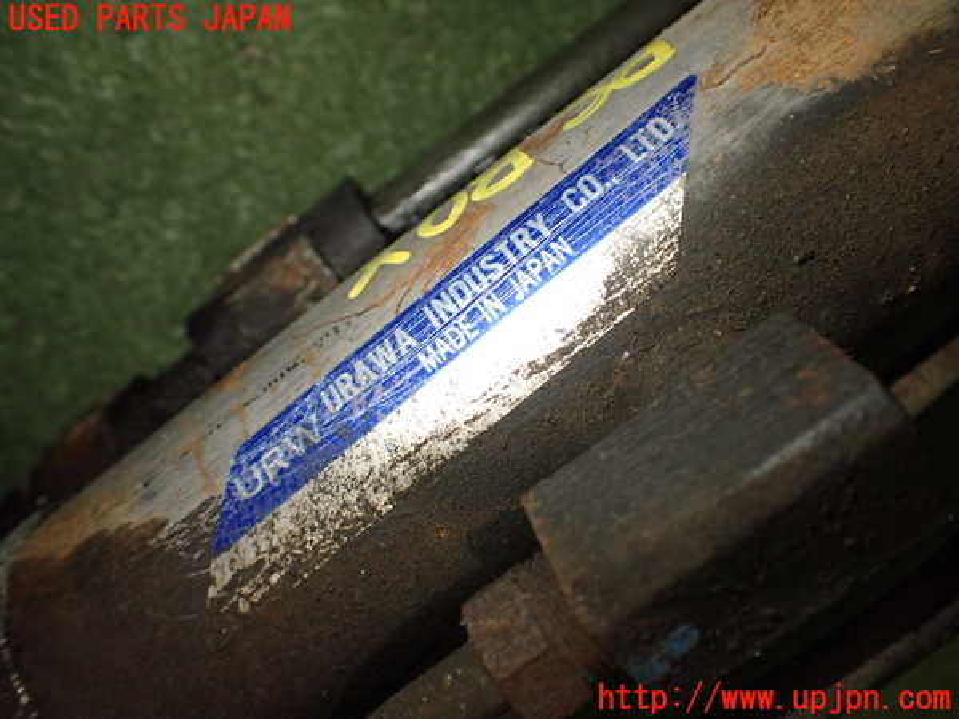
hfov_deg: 60.0
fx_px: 831
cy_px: 360
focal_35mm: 30
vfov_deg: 46.8
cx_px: 480
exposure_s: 1/125
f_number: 2.3
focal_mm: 5.4
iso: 500
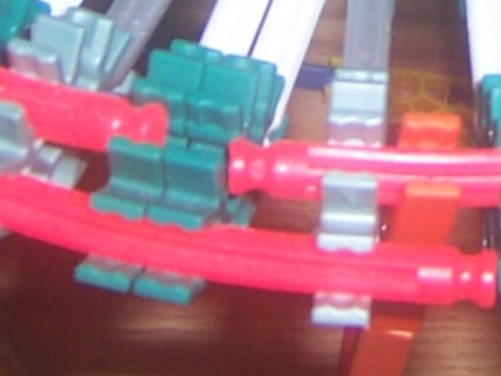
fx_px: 2345
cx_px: 515
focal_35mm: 162
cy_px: -370
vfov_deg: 8.7
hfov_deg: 12.0
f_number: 2.8
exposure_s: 1/60
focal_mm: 5.5
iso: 80
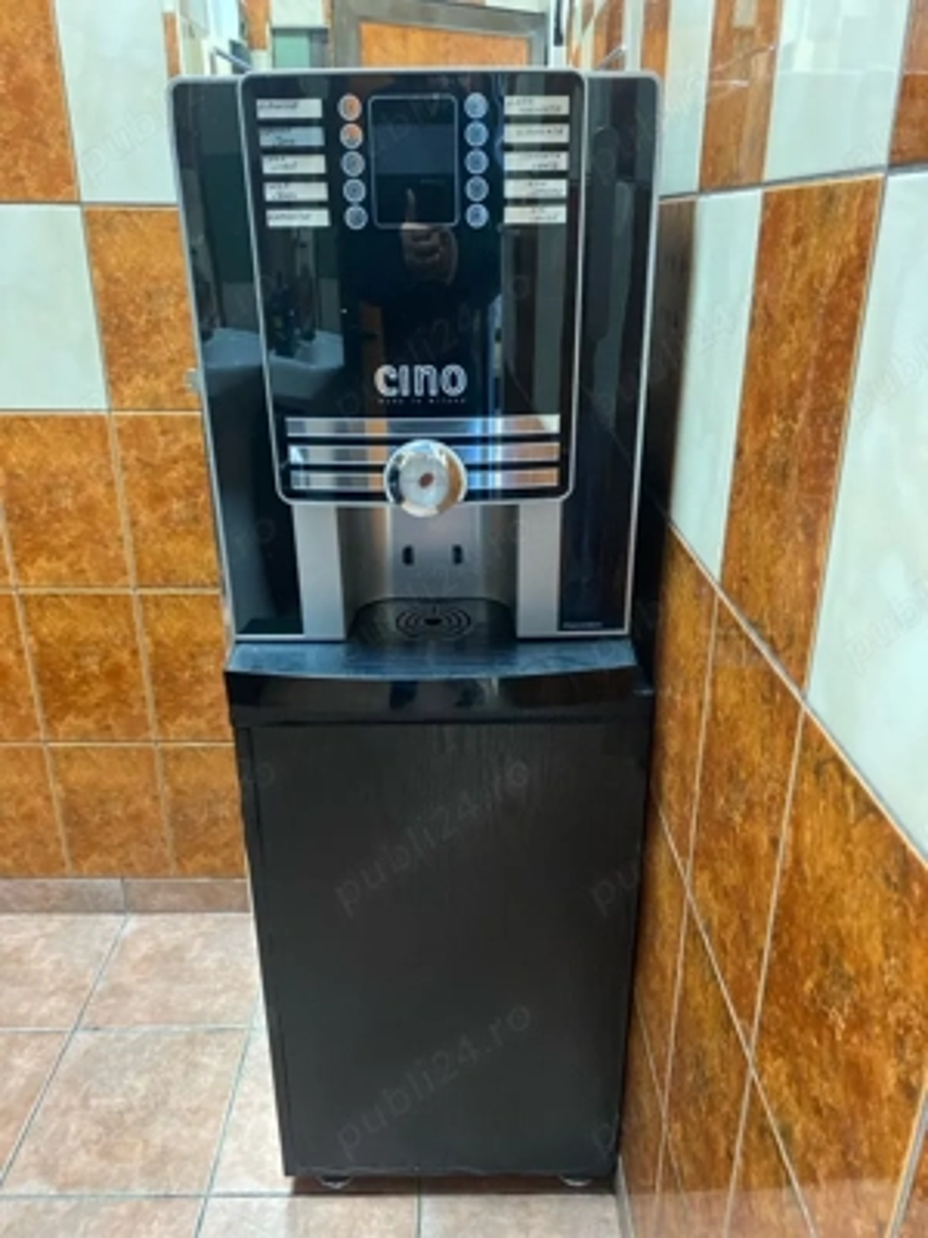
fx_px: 929
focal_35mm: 26
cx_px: 464
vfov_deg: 67.3
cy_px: 619
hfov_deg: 53.1
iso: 400
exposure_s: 1/33
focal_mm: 4.25
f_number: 1.8
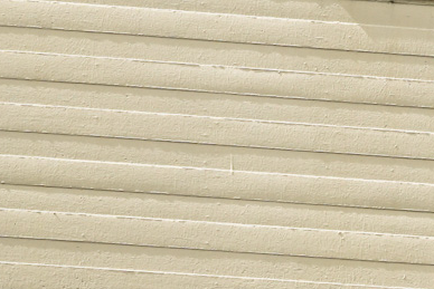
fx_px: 11927
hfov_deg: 2.1
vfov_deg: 1.4
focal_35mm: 989
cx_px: 869
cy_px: -196
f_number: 4.5
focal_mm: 200
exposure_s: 1/3200
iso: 640
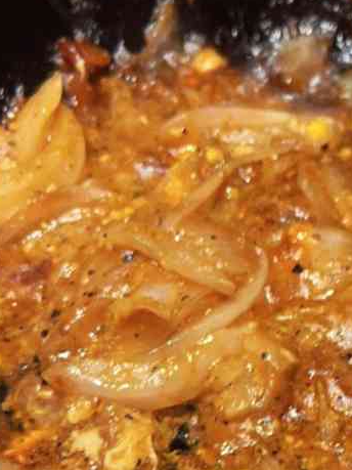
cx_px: 327
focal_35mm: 179
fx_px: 2428
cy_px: 252
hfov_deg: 8.3
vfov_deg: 11.0
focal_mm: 5.1
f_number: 1.6
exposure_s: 1/50
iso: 125
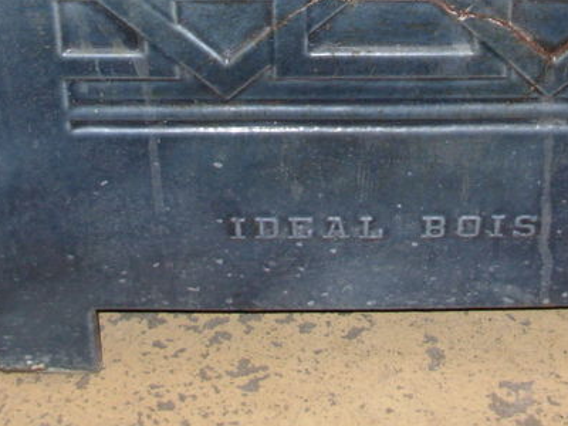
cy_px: -74
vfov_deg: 15.1
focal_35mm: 95
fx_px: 1559
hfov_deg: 20.6
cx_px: 361
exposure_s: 1/32
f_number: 2.9
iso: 50
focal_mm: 6.3
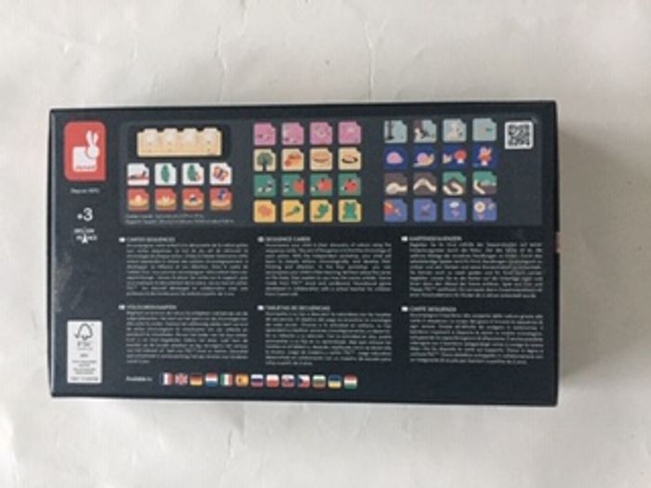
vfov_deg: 48.2
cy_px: 244
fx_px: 545
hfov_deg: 61.7
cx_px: 326
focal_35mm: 29
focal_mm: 4.15
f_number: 2.2
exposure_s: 1/17
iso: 640
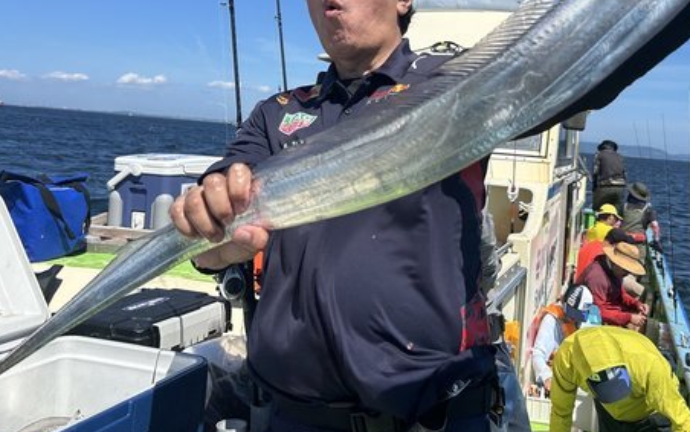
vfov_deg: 32.4
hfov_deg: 49.9
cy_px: 131
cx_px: 432
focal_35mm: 39
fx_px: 734
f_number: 1.5
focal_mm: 5.7
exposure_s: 1/5076
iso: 50
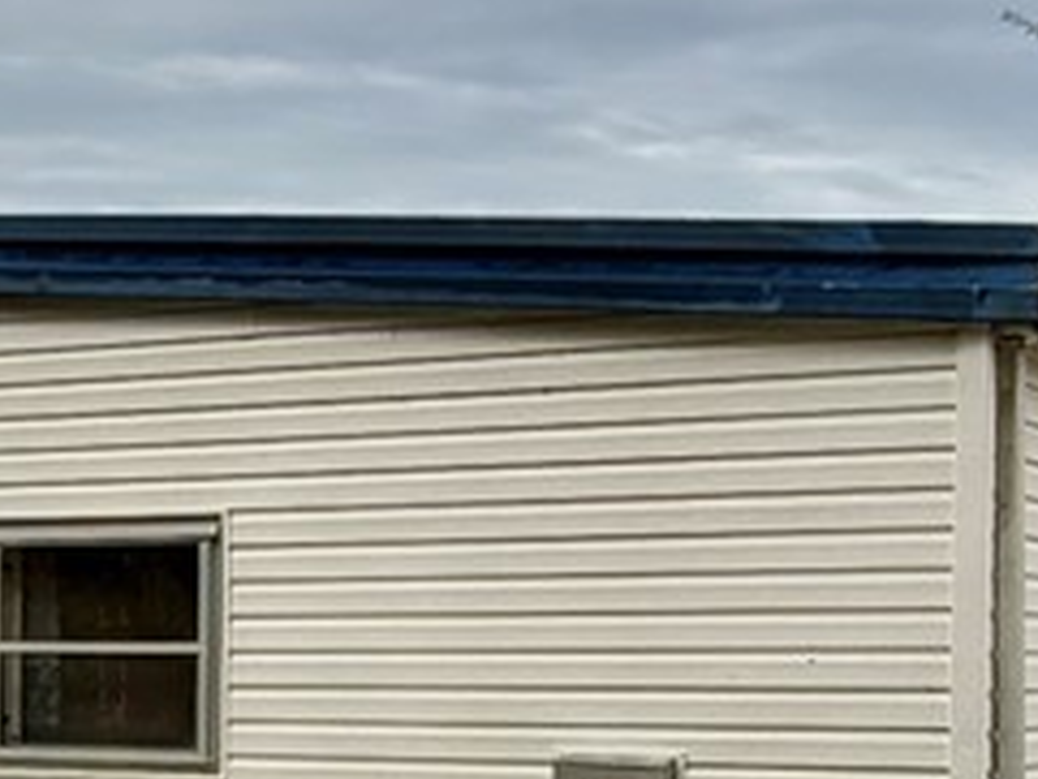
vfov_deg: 15.7
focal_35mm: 93
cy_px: 745
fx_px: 2790
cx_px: -112
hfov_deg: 20.1
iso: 64
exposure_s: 1/455
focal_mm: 2.22
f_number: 2.2
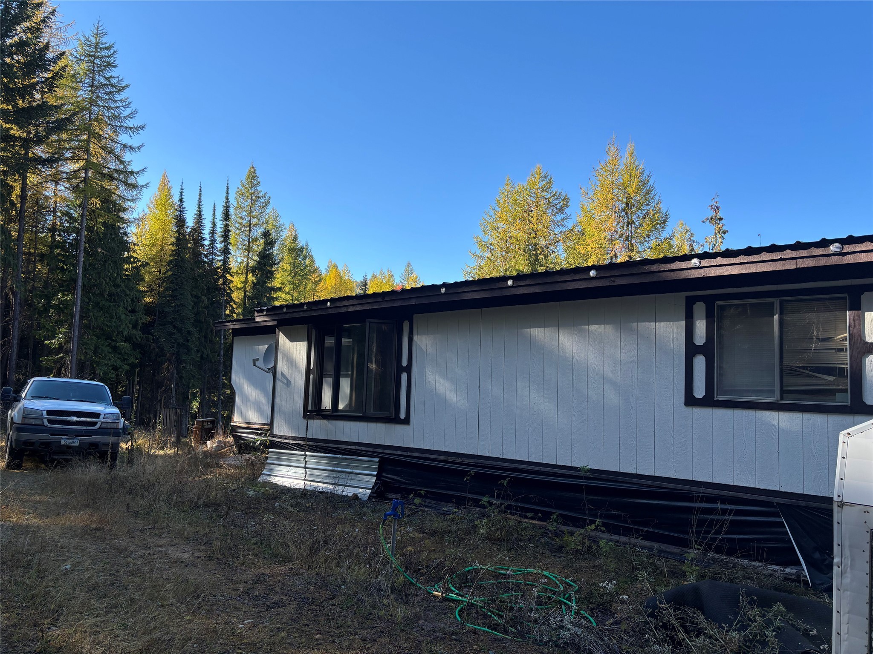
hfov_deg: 67.3
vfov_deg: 53.1
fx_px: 656
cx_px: 436
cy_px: 327
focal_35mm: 26
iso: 50
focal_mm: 5.96
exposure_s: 1/1279
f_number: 1.6
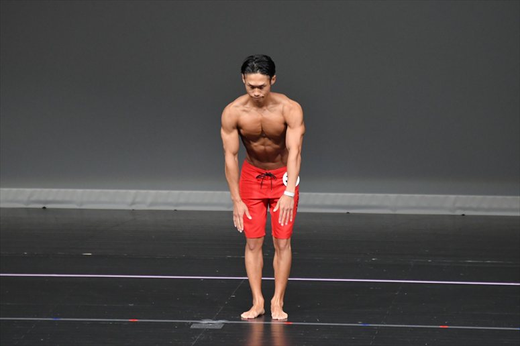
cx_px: 260
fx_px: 4981
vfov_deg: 4.0
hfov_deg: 6.0
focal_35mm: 345
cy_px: 173
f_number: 5.6
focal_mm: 230
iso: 4000
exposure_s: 1/400
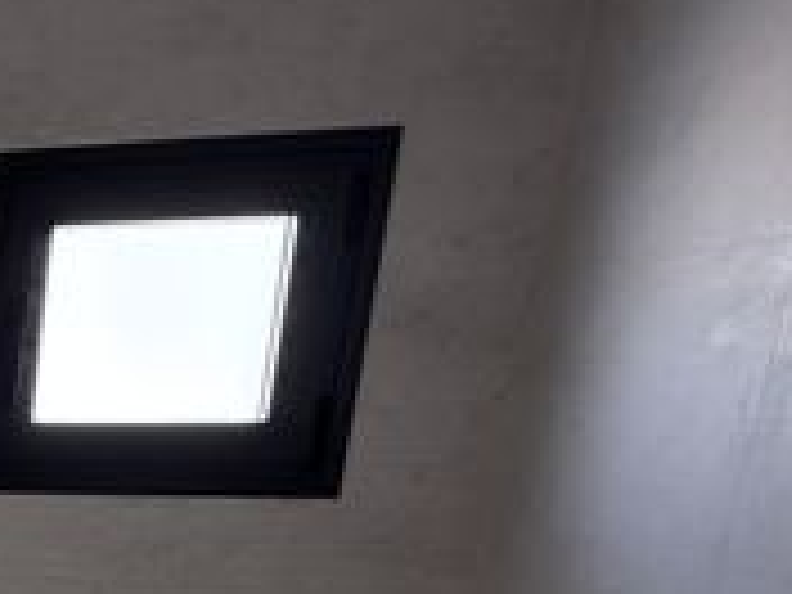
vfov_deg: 23.7
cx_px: -529
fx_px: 1281
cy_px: 724
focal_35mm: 56
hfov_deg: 23.4
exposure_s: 1/100
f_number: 2.2
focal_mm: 2.22
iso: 80
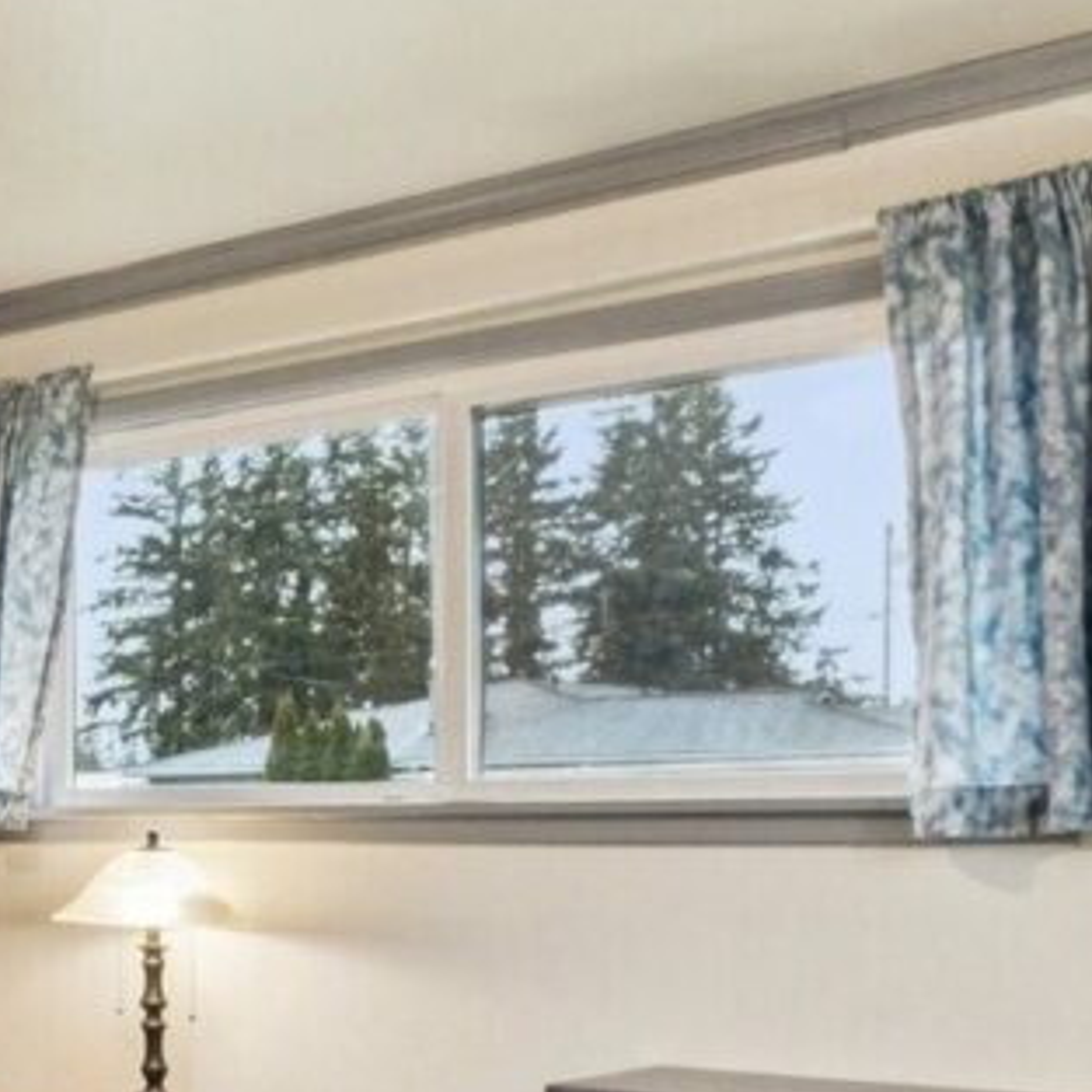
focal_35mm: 57
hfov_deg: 24.2
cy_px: 801
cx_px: -506
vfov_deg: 29.6
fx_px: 2034
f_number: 9
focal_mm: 10
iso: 250
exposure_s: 1/2.5
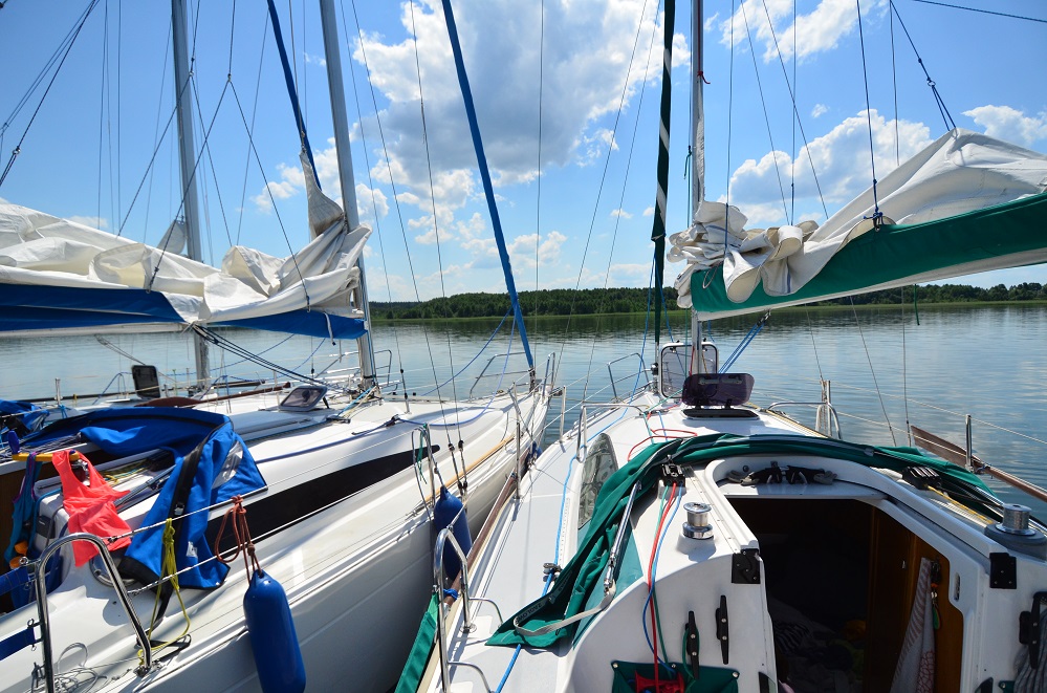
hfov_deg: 90.1
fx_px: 522
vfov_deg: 67.1
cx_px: 524
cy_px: 346
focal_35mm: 18
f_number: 5
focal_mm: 12
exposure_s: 1/8000
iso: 560
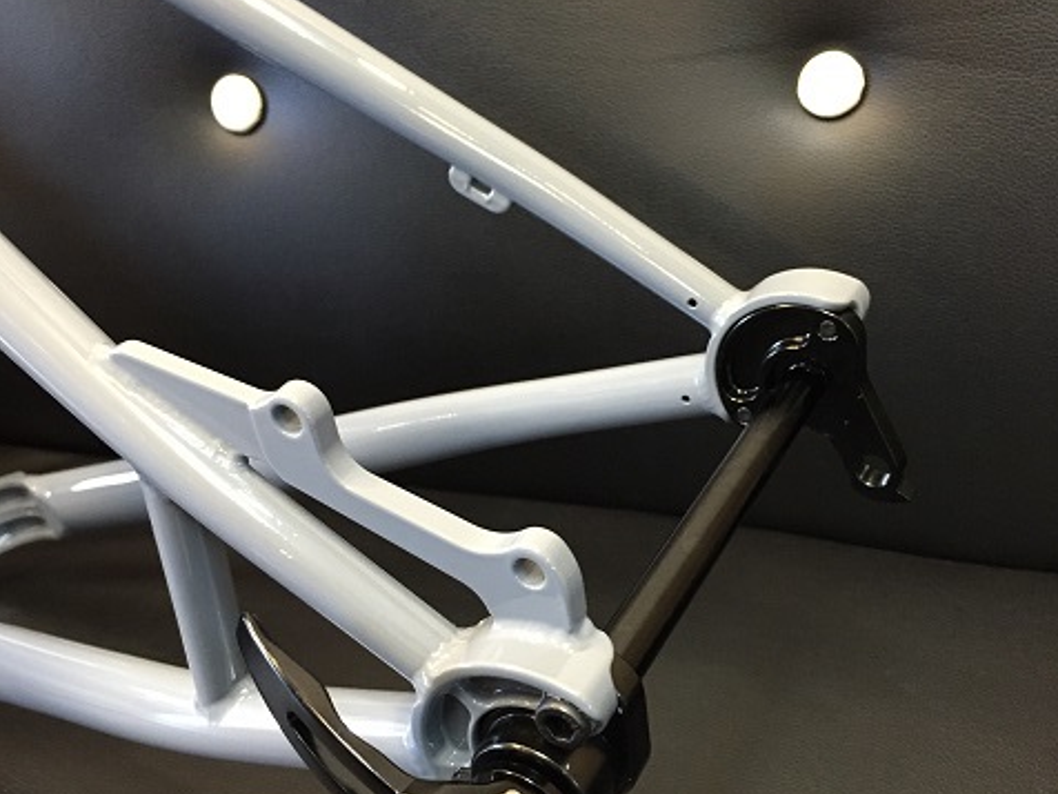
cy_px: 469
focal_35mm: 39
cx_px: 531
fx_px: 1192
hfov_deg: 47.9
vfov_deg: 36.7
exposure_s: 1/33
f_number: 2.2
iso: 320
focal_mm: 4.15
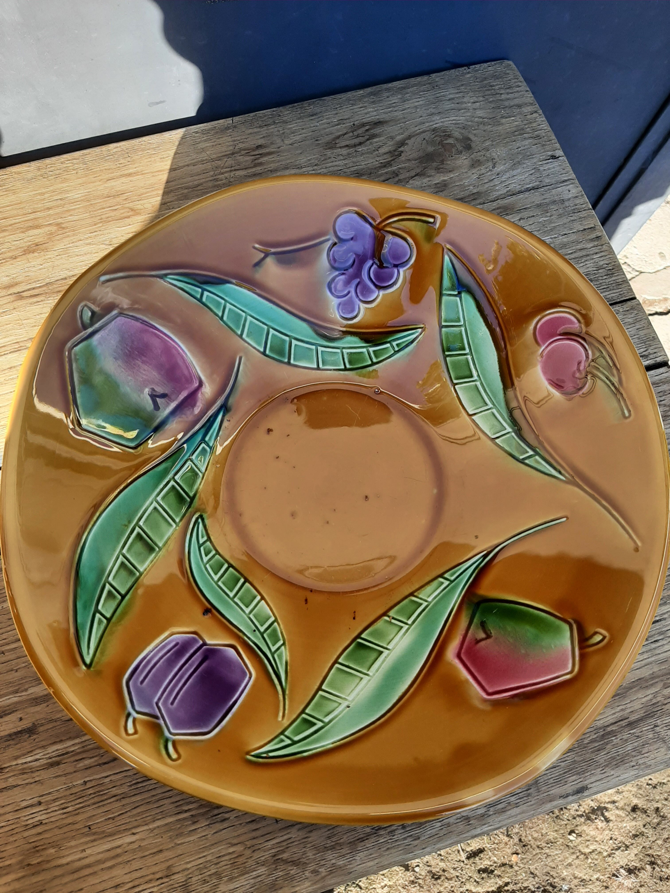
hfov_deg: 53.1
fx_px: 671
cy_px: 446
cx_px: 335
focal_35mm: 26
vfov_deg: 67.3
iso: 40
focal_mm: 3.93
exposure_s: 1/267
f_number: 1.7
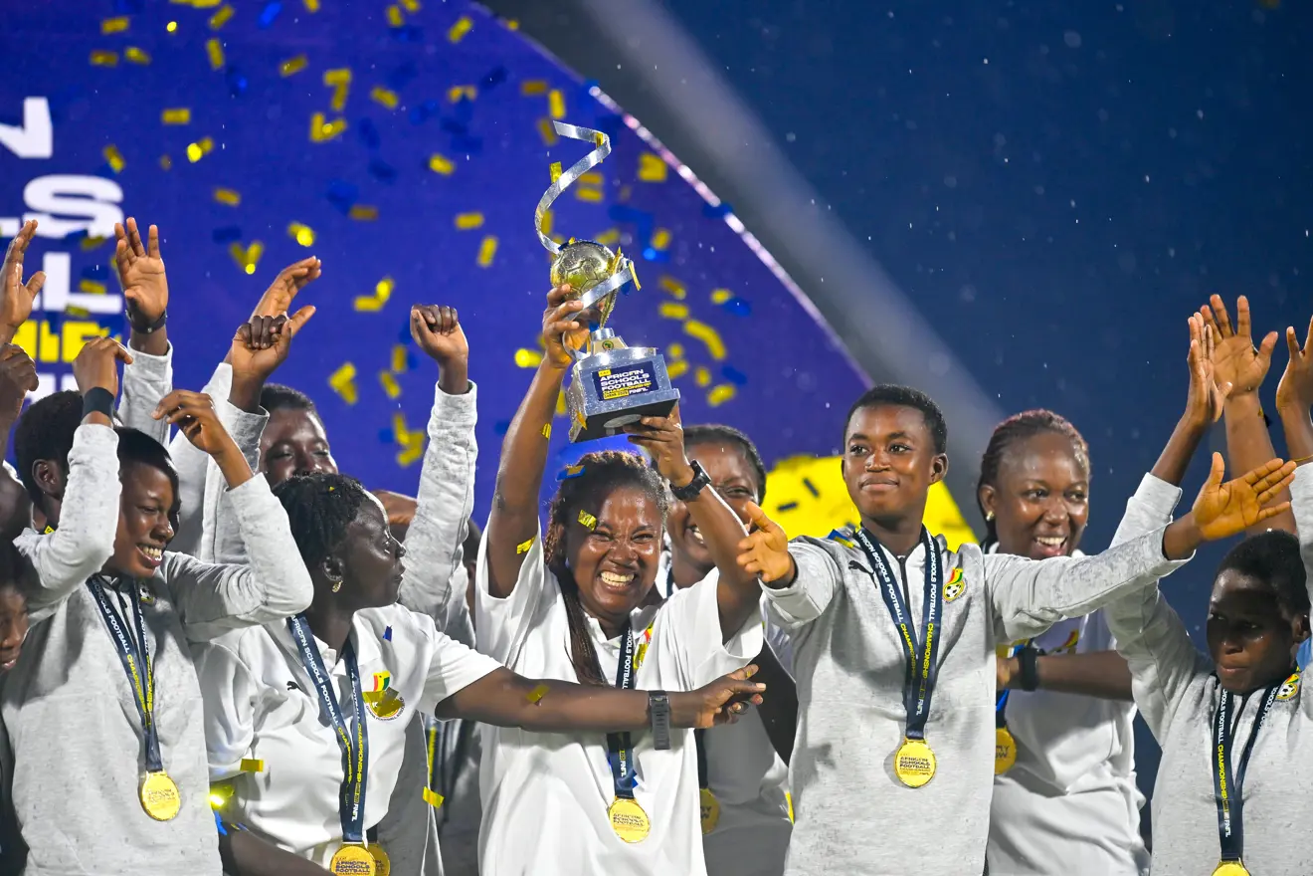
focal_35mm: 400
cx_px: 656
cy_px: 438
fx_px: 14588
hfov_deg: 5.2
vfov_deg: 3.4
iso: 1000
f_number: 2.8
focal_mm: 400
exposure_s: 1/1000
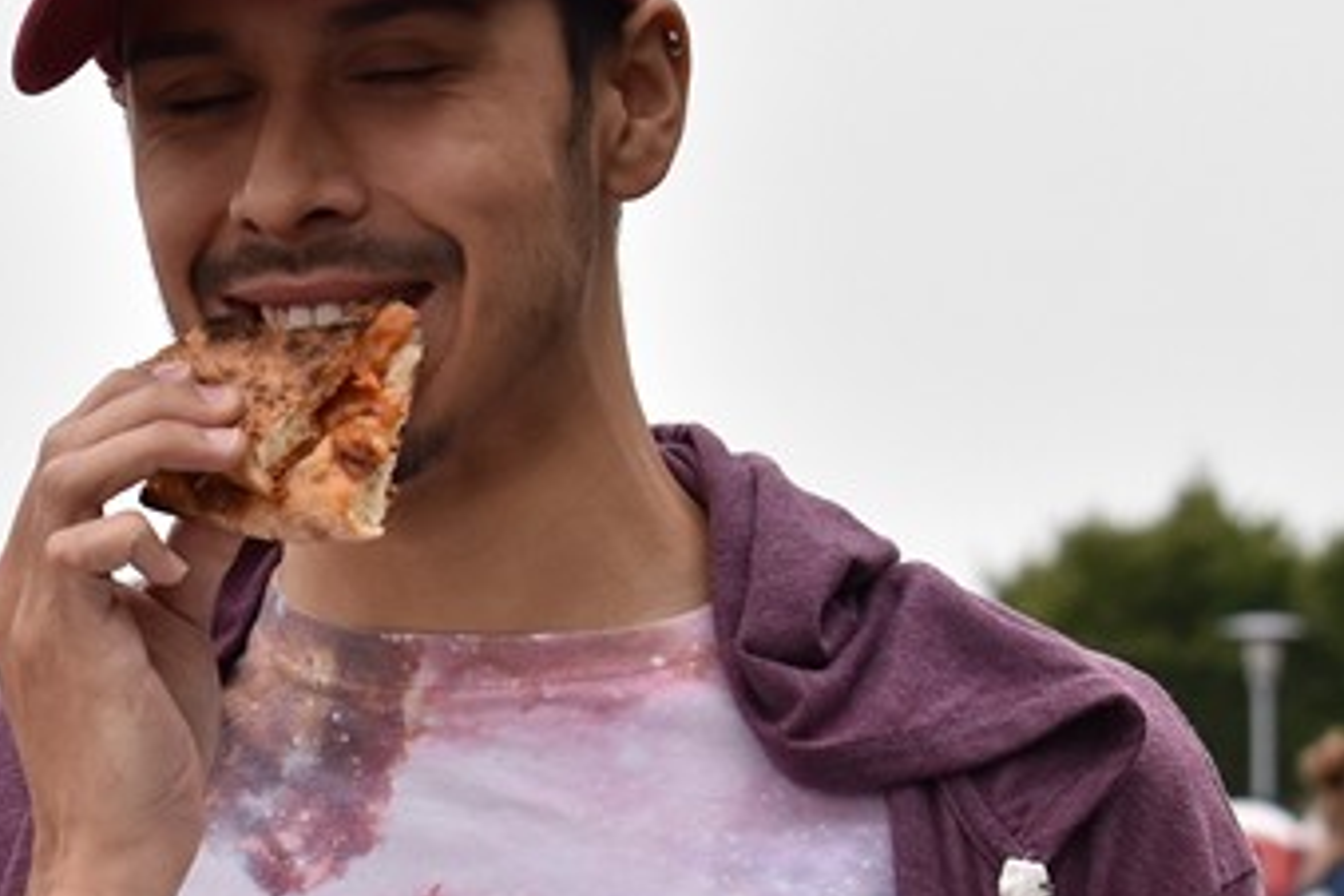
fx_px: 9089
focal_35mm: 243
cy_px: 906
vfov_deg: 5.6
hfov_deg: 8.4
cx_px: -206
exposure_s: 1/200
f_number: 7.1
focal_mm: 55
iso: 400
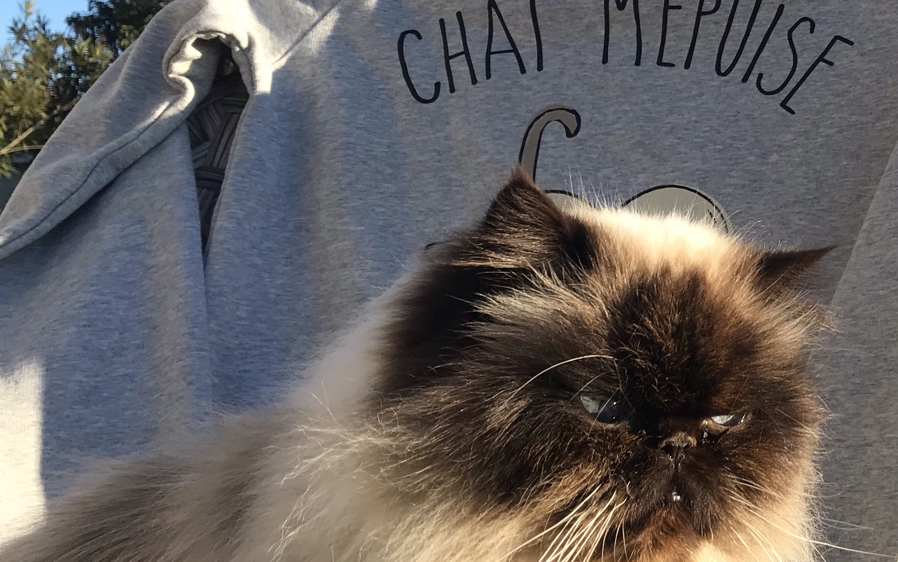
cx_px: 832
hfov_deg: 32.6
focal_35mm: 59
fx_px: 1444
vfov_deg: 21.9
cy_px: 161
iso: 20
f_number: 1.8
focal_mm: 3.99
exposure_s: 1/1140
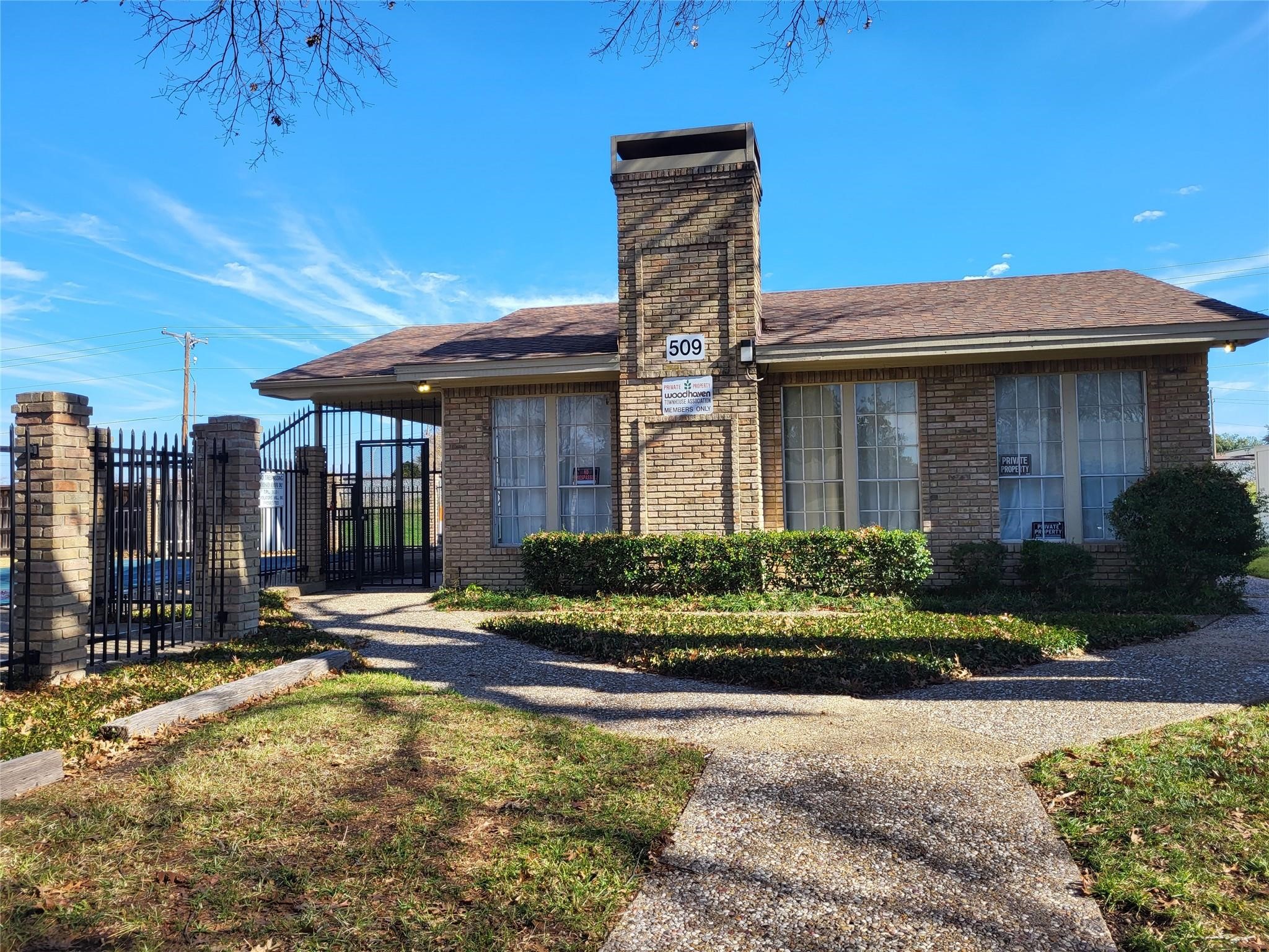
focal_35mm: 26
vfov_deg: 53.1
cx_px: 634
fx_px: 953
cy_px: 476
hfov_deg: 67.3
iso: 40
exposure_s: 1/1269
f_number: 1.8
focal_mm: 5.4
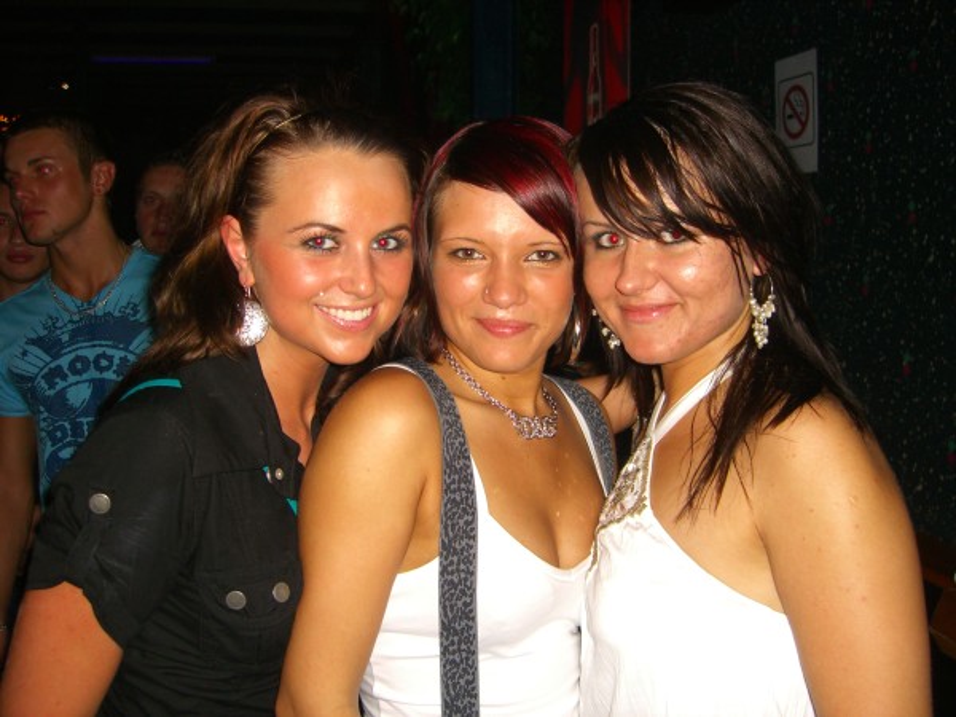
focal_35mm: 38
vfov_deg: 37.7
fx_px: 1049
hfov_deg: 49.0
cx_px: 478
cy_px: 358
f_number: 2.8
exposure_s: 1/60
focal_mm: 7.9
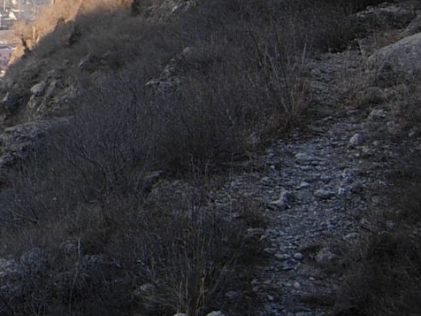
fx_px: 1472
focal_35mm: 121
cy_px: 46
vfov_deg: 12.2
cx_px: -280
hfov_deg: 14.7
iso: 50
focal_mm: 7.5
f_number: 3.4
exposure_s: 1/121
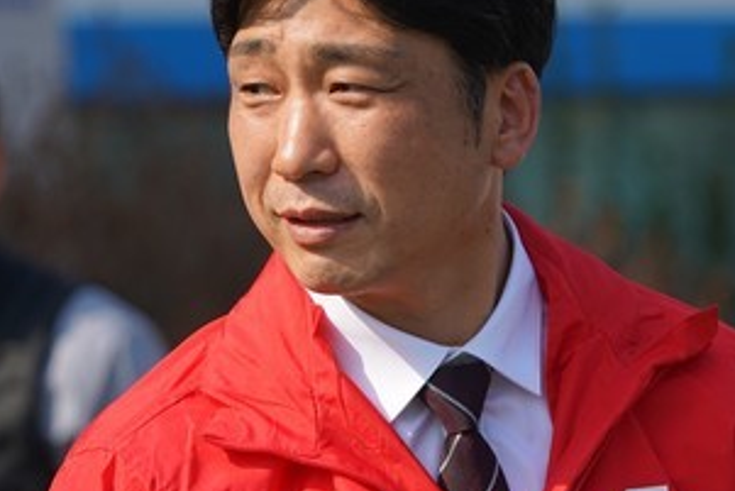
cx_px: 454
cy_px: 313
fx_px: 8150
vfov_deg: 3.4
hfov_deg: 5.2
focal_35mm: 399
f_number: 5.6
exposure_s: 1/400
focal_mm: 200
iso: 100
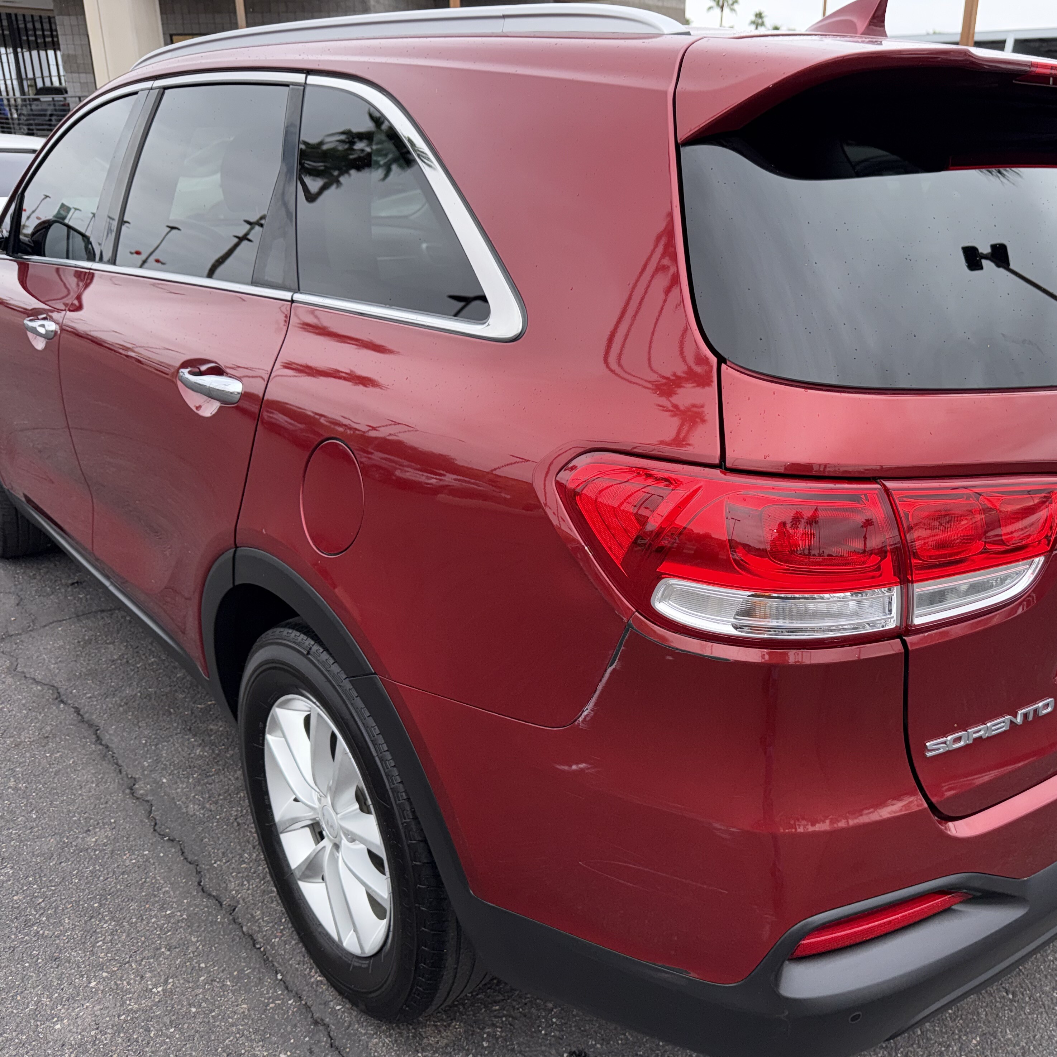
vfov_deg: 55.6
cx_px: 631
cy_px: 530
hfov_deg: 55.2
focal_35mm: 29
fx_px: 1002
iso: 50
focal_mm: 6.76
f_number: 1.78
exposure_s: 1/776
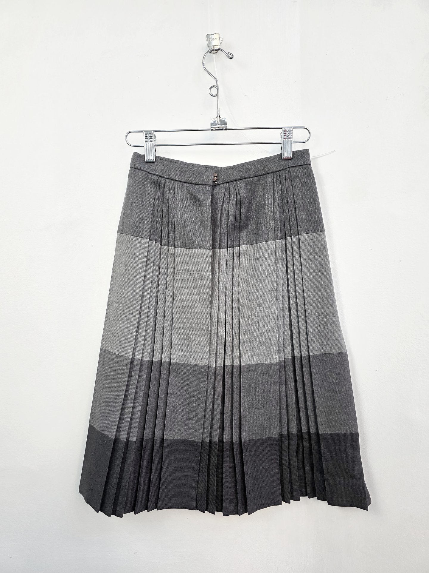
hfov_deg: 58.9
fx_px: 380
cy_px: 286
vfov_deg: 73.9
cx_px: 214
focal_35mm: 23
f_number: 1.7
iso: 160
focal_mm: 6.3
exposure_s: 1/120
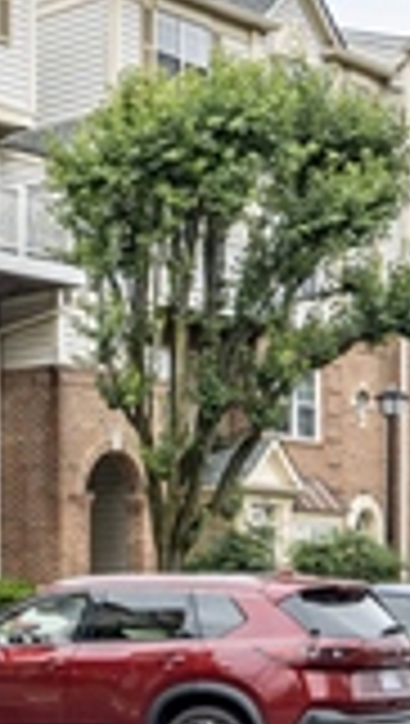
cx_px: -509
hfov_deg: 12.6
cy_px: 236
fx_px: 1533
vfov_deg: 26.5
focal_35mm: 80
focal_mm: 24.5
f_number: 9
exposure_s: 1/160
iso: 200
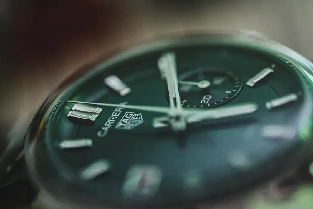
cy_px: 123
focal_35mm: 158
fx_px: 1374
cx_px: 208
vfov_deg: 8.7
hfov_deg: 13.0
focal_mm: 105
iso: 6400
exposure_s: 1/320
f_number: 3.8
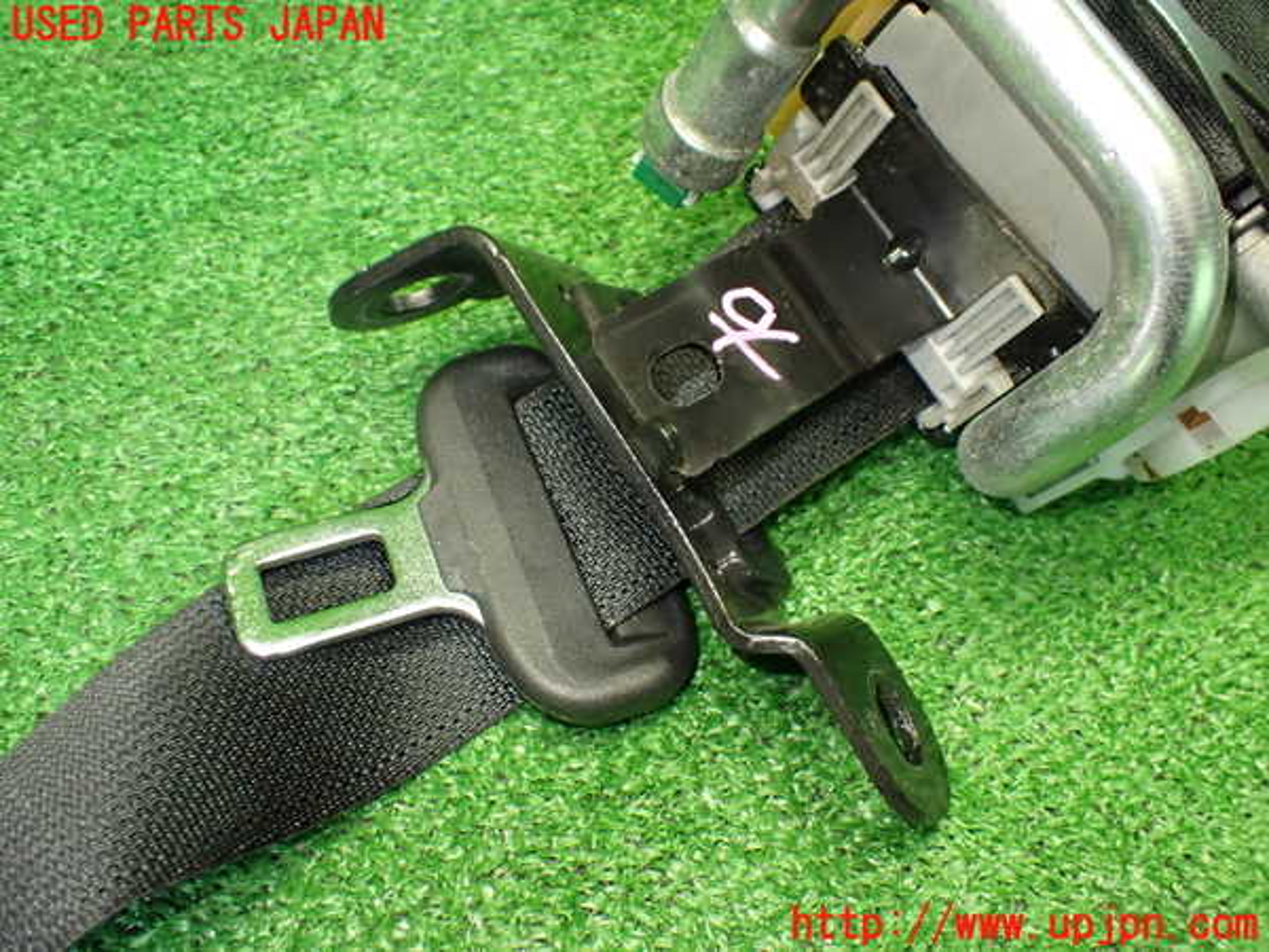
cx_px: 634
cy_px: 476
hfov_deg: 56.8
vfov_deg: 44.2
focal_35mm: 32
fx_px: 1173
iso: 800
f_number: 2.4
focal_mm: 5.79
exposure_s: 1/100
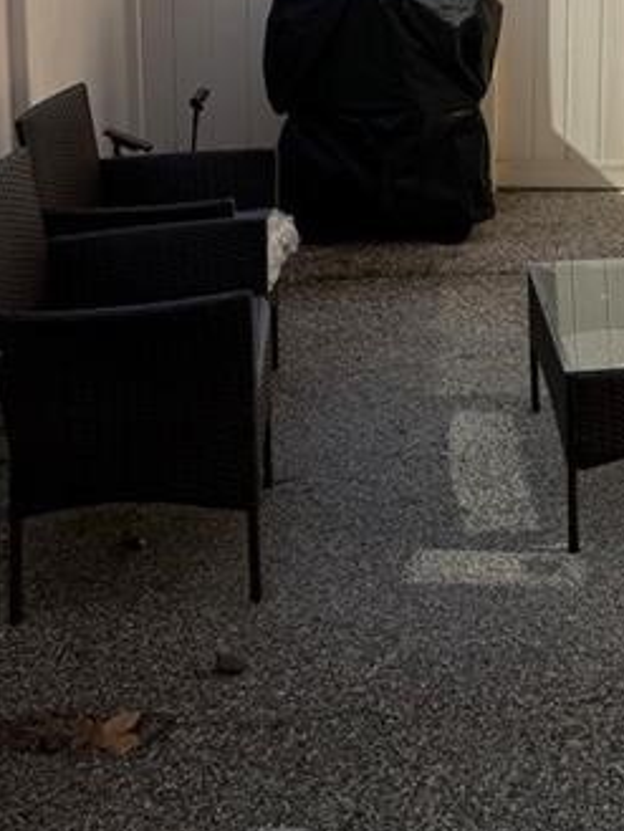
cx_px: 561
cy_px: -23
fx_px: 1345
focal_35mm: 56
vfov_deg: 31.4
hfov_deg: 25.3
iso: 80
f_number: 1.78
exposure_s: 1/6410
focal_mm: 6.86
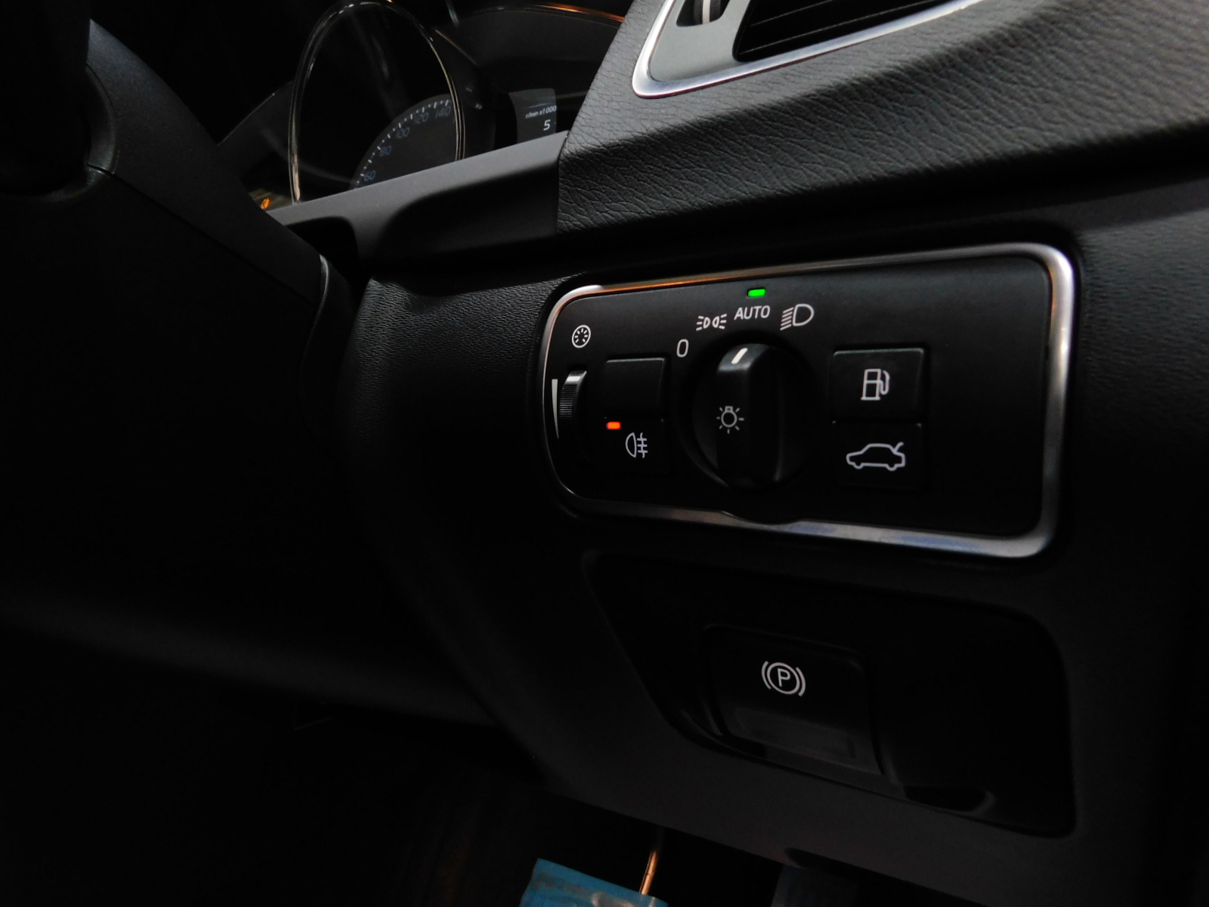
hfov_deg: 73.9
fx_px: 803
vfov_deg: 58.9
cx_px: 604
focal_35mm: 23
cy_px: 454
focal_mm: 4
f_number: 3
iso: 400
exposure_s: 1/25
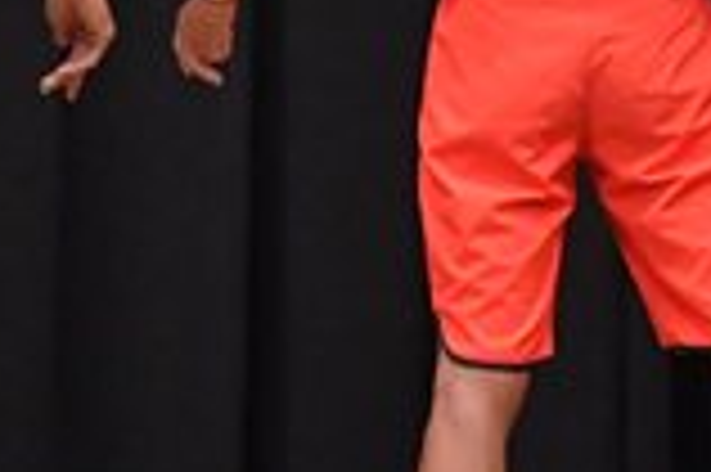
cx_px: 592
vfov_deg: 1.8
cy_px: 112
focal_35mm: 768
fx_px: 15152
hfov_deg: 2.7
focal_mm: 105
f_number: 5.6
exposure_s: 1/400
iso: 6400
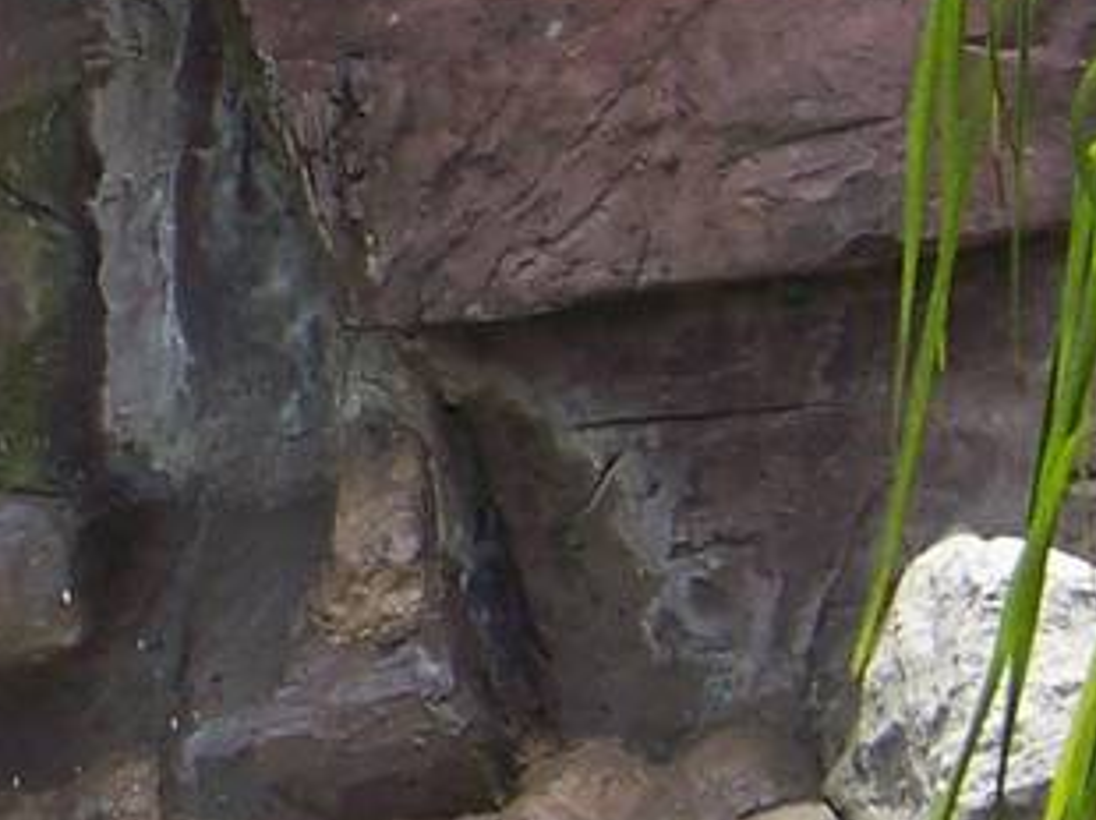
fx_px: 12750
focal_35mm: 403
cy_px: 315
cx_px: -909
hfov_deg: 4.9
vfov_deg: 3.7
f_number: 3.2
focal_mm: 13.2
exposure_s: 1/320
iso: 64
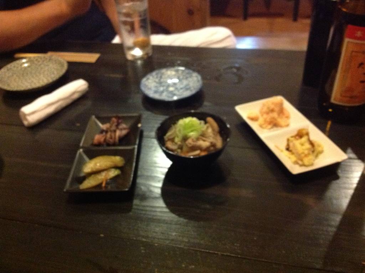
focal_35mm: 35
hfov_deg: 52.7
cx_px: 182
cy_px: 136
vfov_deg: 40.6
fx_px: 369
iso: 800
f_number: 2.4
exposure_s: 1/15
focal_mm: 4.28
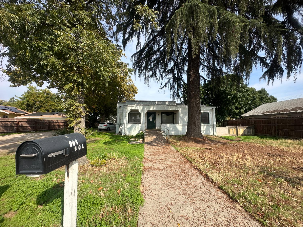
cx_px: 152
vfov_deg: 85.7
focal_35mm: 14
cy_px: 114
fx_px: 123
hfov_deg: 102.1
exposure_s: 1/1319
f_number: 2.2
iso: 50
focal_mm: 2.22
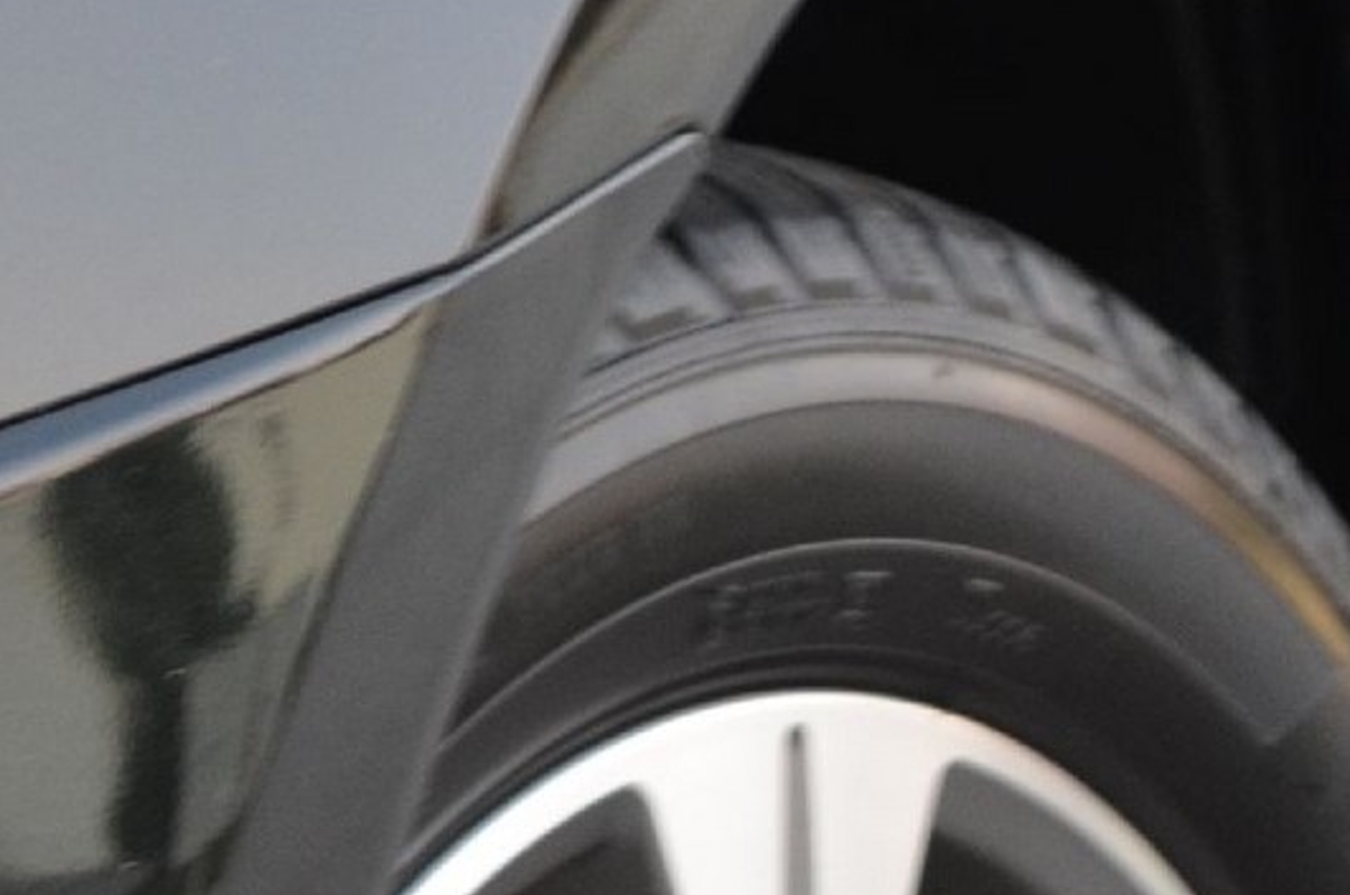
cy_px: 186
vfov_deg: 2.2
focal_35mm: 635
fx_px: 23769
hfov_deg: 3.2
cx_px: -1037
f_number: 7.1
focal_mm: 90
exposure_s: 1/15
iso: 800
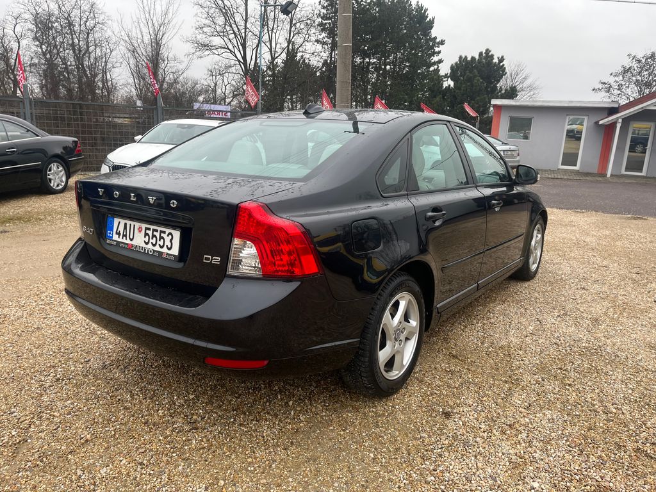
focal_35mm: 26
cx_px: 328
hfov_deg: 67.3
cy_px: 246
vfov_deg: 53.1
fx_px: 493
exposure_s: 1/469
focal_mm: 5.1
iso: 50
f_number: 1.6
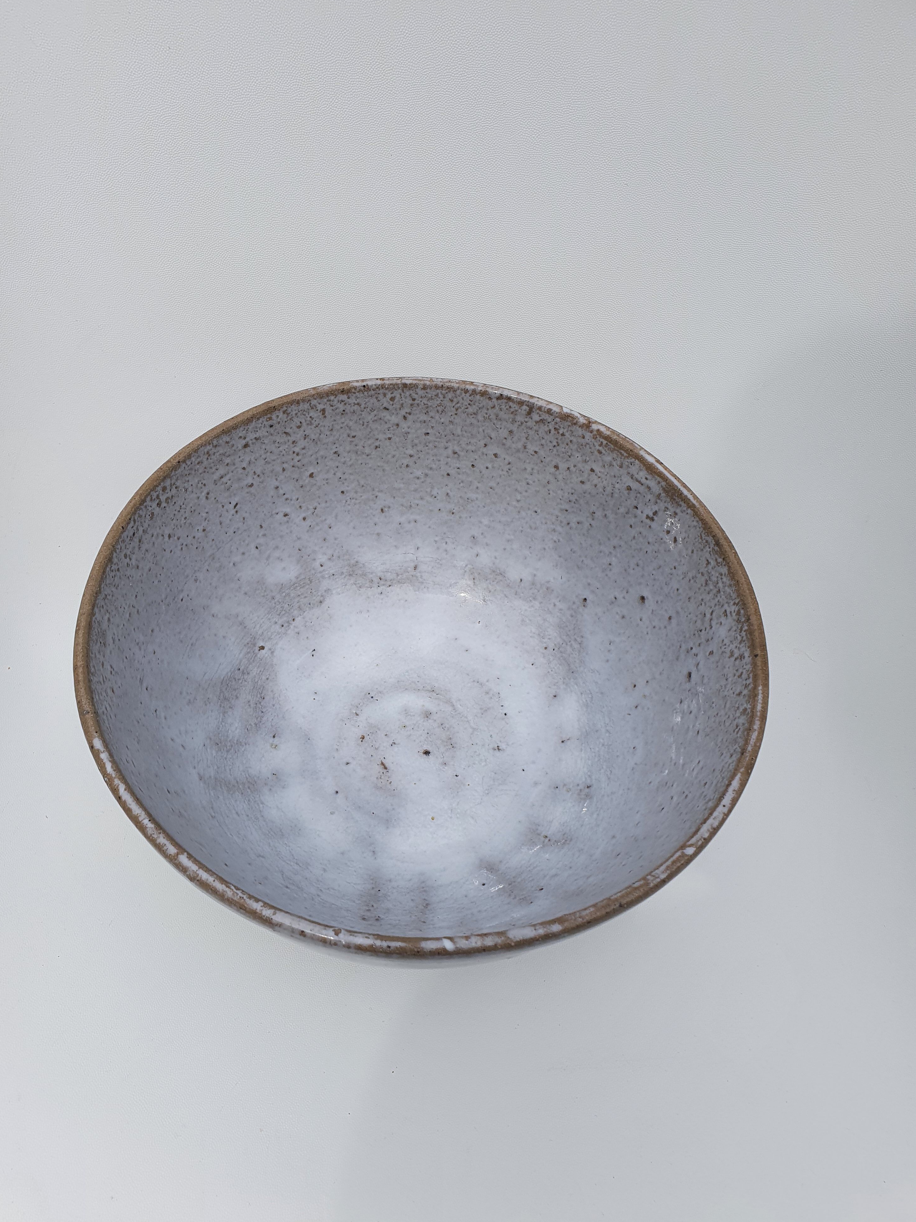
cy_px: 590
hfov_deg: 51.3
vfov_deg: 65.3
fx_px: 953
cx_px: 443
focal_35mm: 27
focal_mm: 4.32
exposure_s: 1/1580
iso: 50
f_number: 2.4
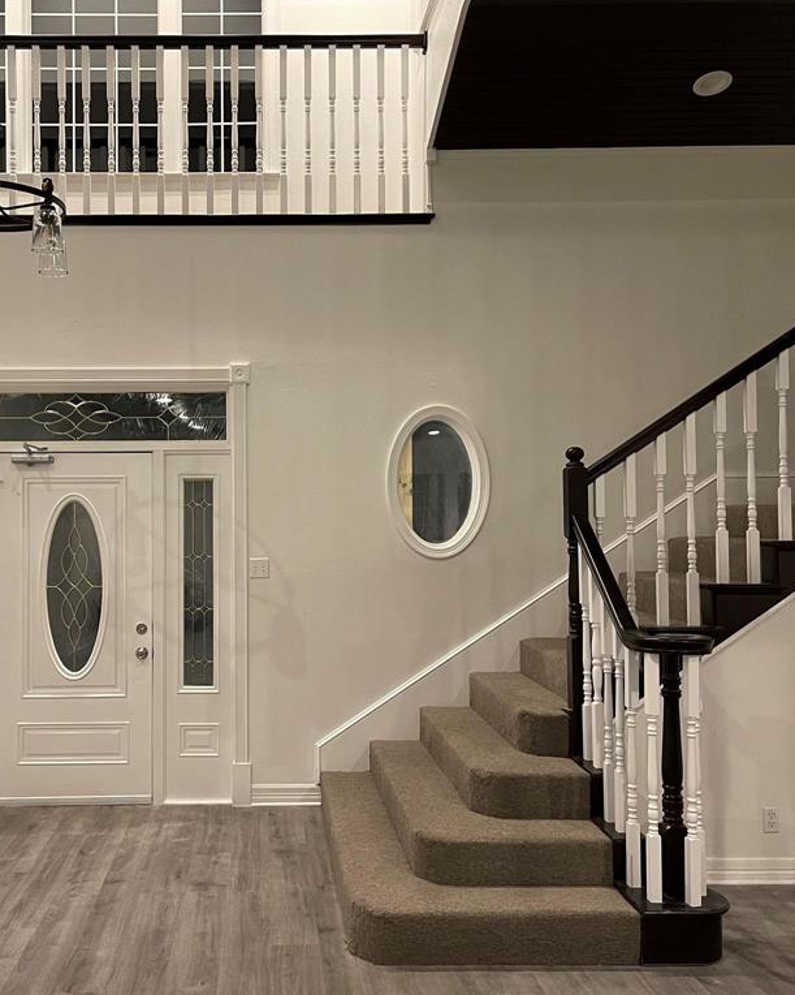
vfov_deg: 52.8
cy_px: 496
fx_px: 1000
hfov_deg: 42.7
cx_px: 260
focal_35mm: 34
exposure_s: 1/60
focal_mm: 5.1
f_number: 1.6
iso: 320
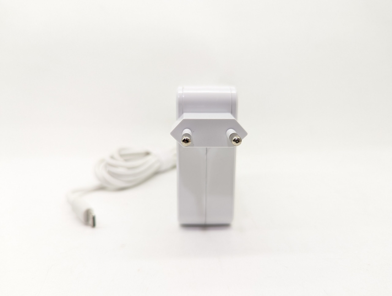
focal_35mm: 24
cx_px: 196
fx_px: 272
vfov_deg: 56.9
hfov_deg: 71.5
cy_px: 148
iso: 70
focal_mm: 6.81
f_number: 1.85
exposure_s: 1/90
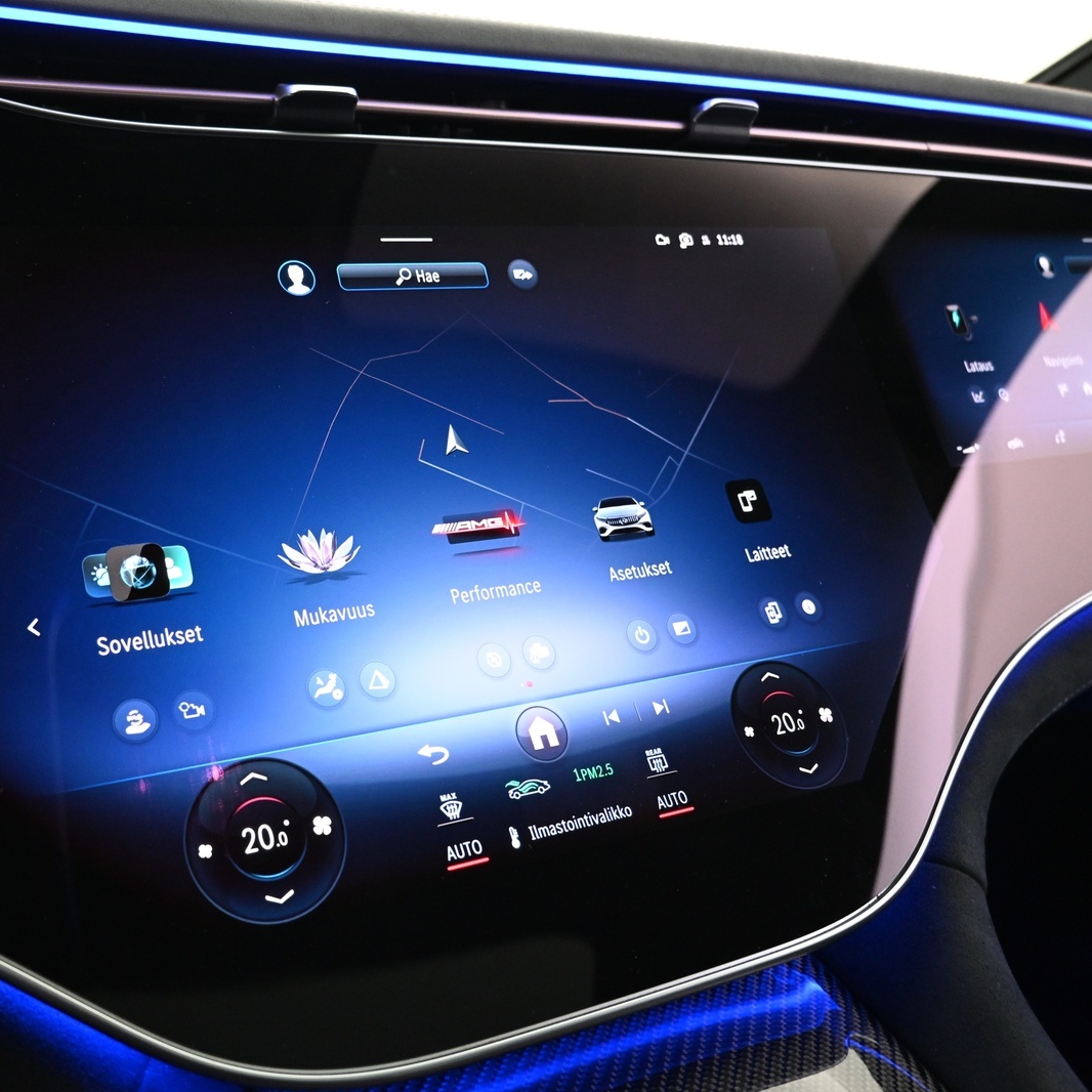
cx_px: 400
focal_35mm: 31
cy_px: 541
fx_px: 1106
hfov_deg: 51.9
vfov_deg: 52.5
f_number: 3.5
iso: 1600
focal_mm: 16
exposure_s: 1/15
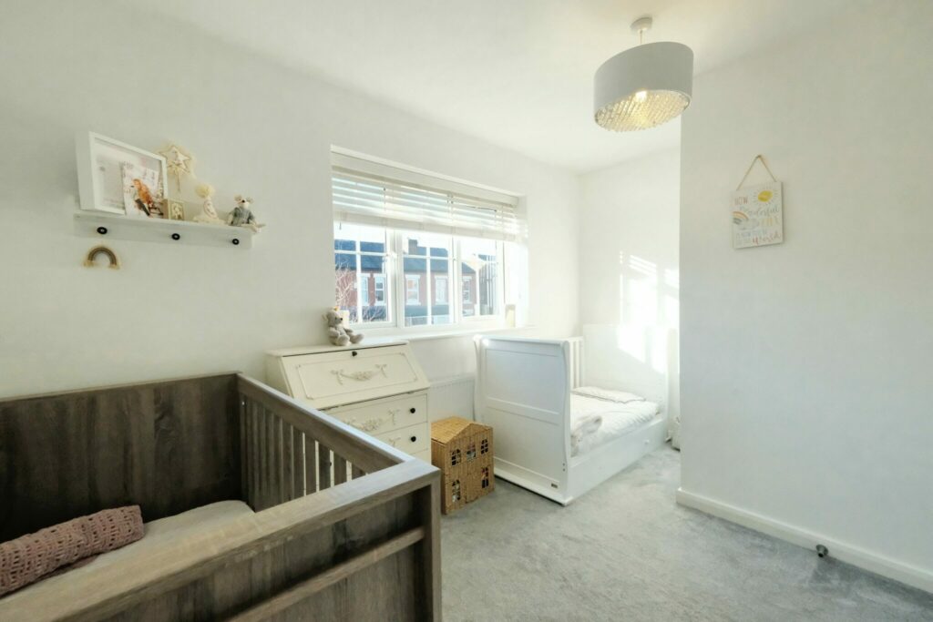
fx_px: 389
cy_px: 311
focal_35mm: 15
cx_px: 466
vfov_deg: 77.3
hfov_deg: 100.4
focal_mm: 10
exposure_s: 1/1600
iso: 4000
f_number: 5.6
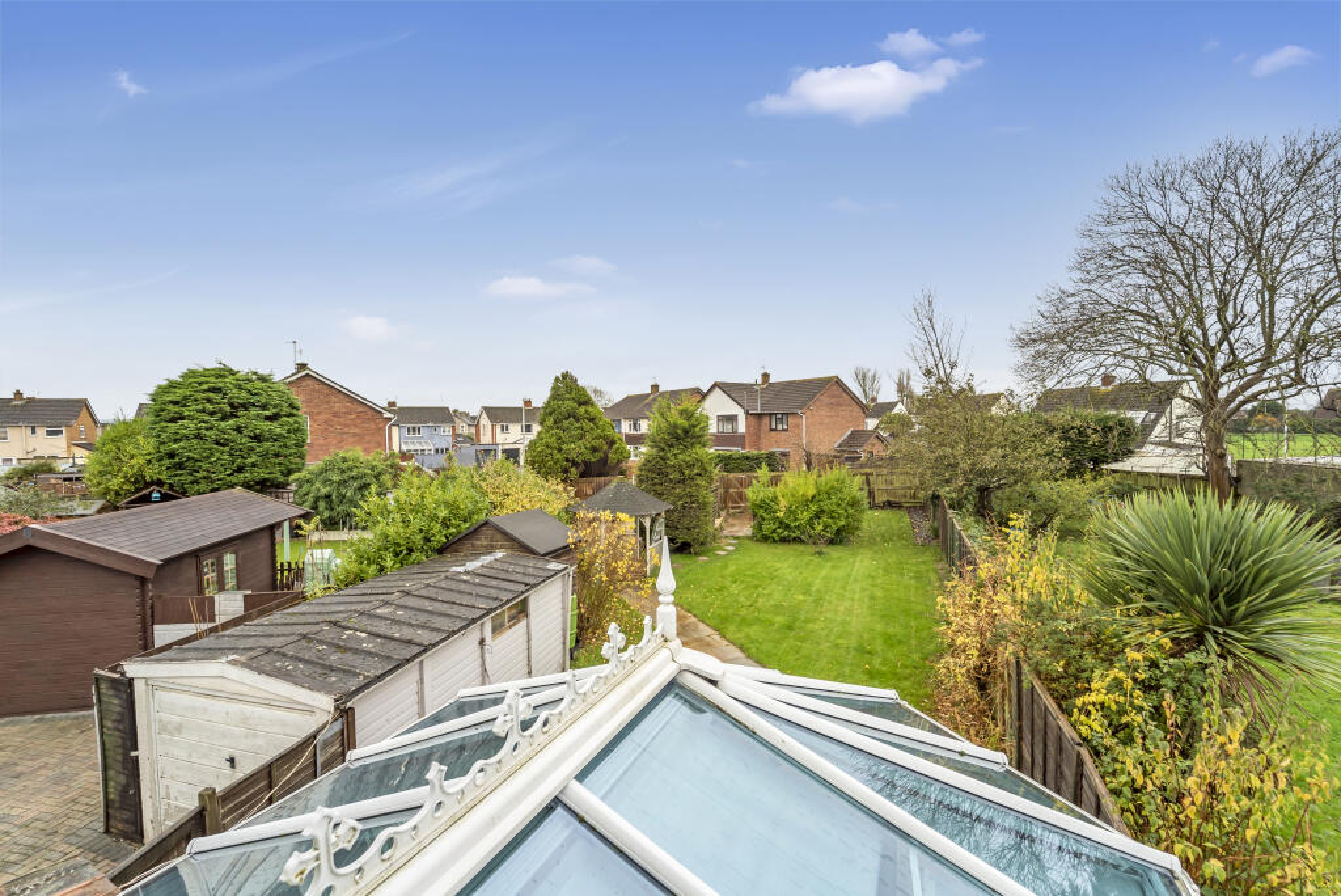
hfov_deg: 104.2
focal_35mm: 14
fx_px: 522
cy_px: 448
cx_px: 670
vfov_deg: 81.3
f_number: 6.3
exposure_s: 1/200
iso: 1000
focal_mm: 14
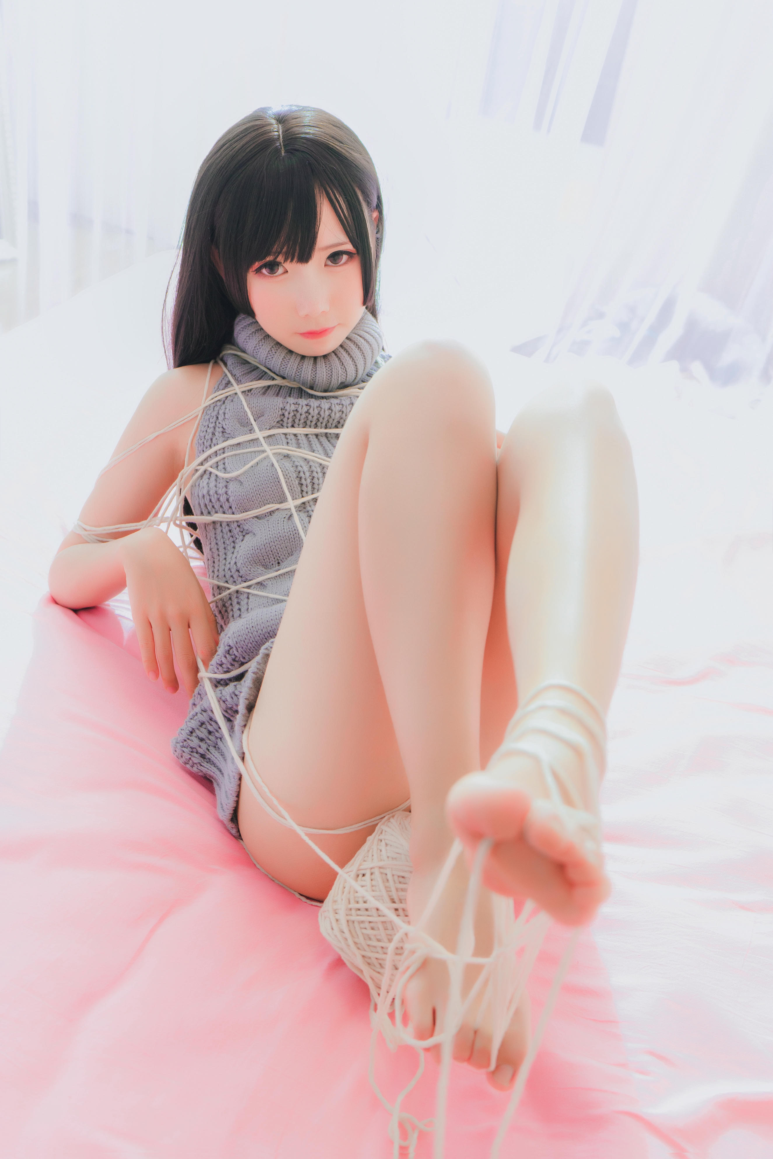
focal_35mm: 40
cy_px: 580
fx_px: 1288
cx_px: 386
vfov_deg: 48.5
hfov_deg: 33.4
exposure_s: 1/125
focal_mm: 40
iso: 1000
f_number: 5.6
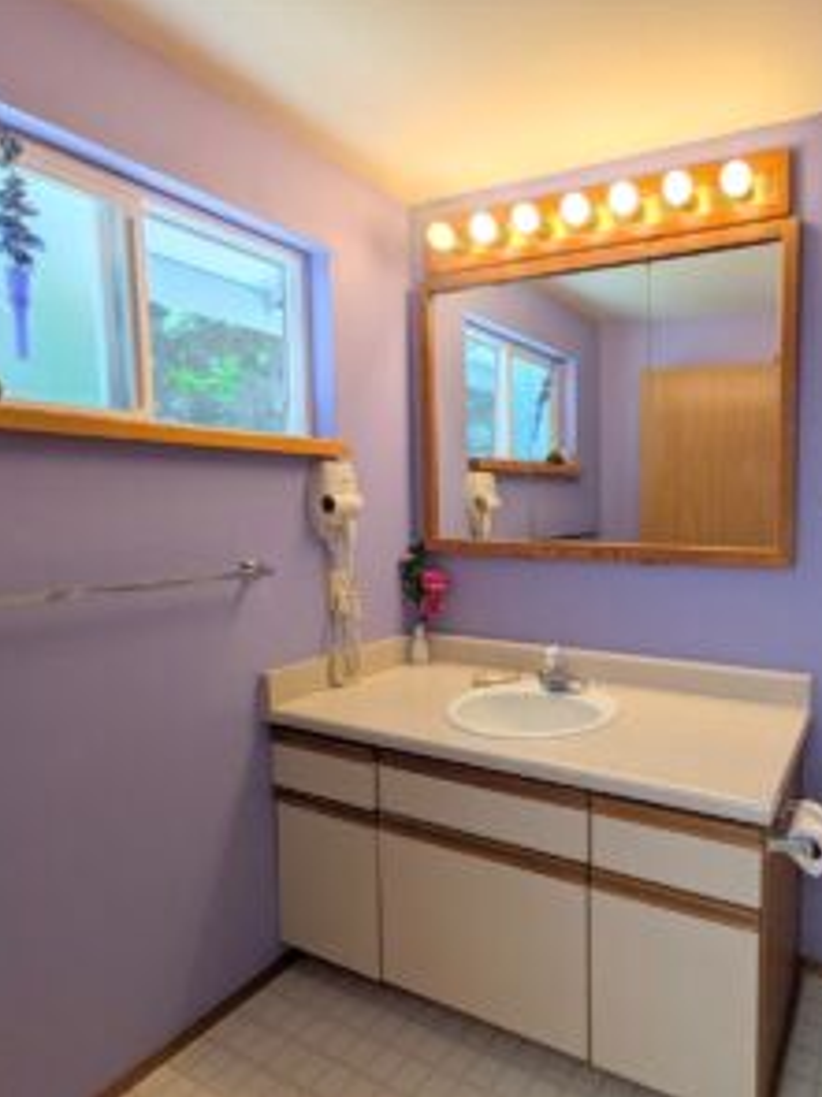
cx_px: 670
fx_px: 602
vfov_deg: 84.7
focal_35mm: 19
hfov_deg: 62.3
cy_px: 543
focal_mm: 1.83
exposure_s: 1/149
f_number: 2.2
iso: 52
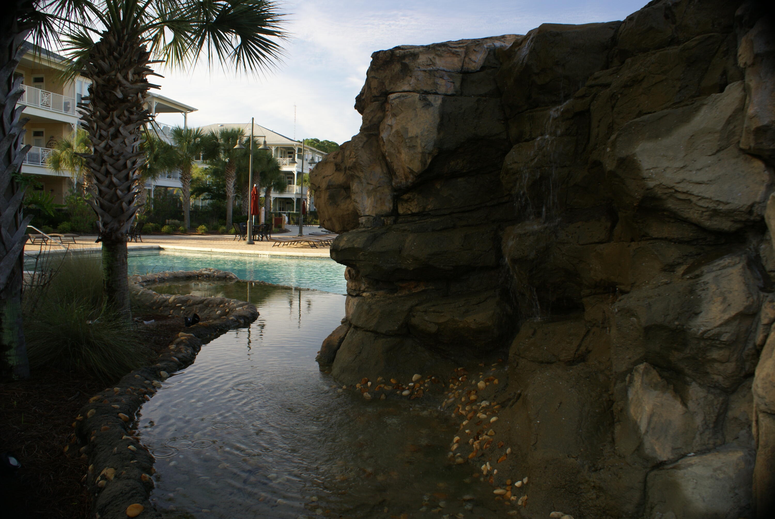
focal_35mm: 27
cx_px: 388
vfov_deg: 48.0
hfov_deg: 67.3
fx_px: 582
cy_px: 260
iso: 100
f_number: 5.6
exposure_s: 1/50
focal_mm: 18
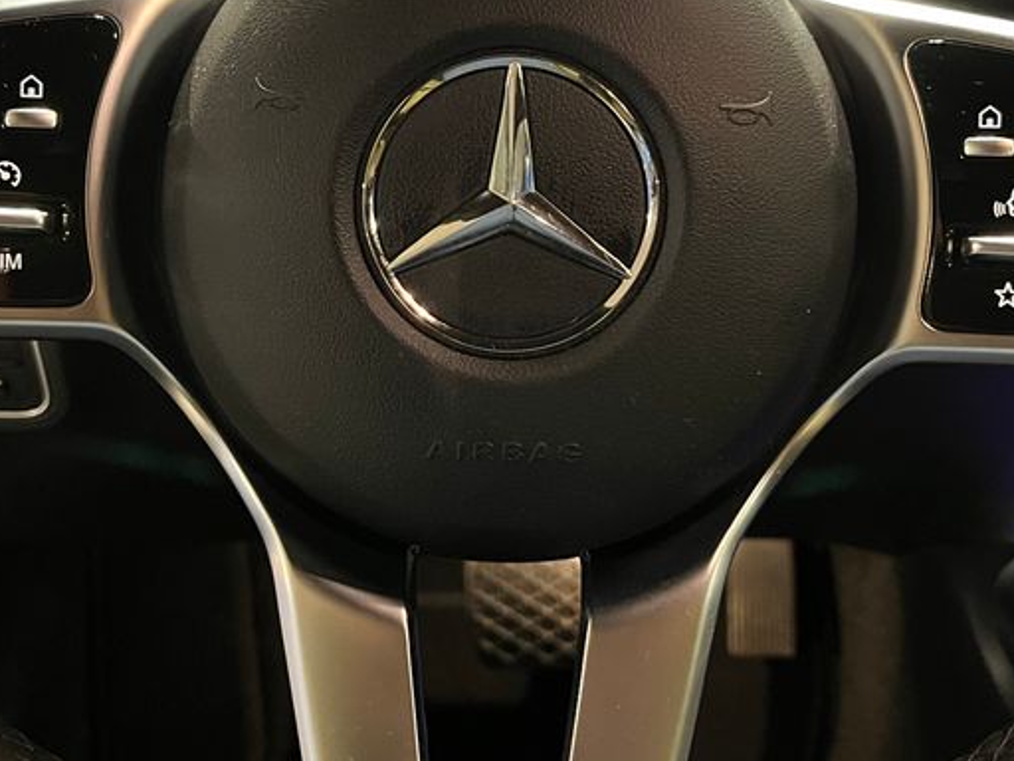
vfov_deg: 27.8
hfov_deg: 36.8
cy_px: 238
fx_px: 1523
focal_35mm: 52
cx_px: 493
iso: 640
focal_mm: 5.1
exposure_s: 1/33
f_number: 1.6
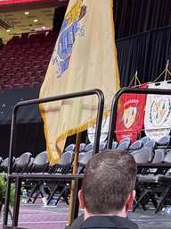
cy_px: 390
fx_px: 632
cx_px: -163
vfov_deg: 17.3
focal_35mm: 96
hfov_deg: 13.4
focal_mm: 6.76
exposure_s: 1/60
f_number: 1.78
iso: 320
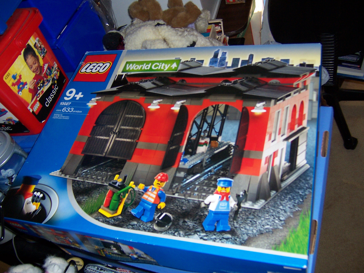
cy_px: 136
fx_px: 347
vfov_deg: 42.9
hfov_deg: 55.4
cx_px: 182
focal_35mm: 33
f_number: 2.8
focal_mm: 5.5
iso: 140
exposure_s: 1/60
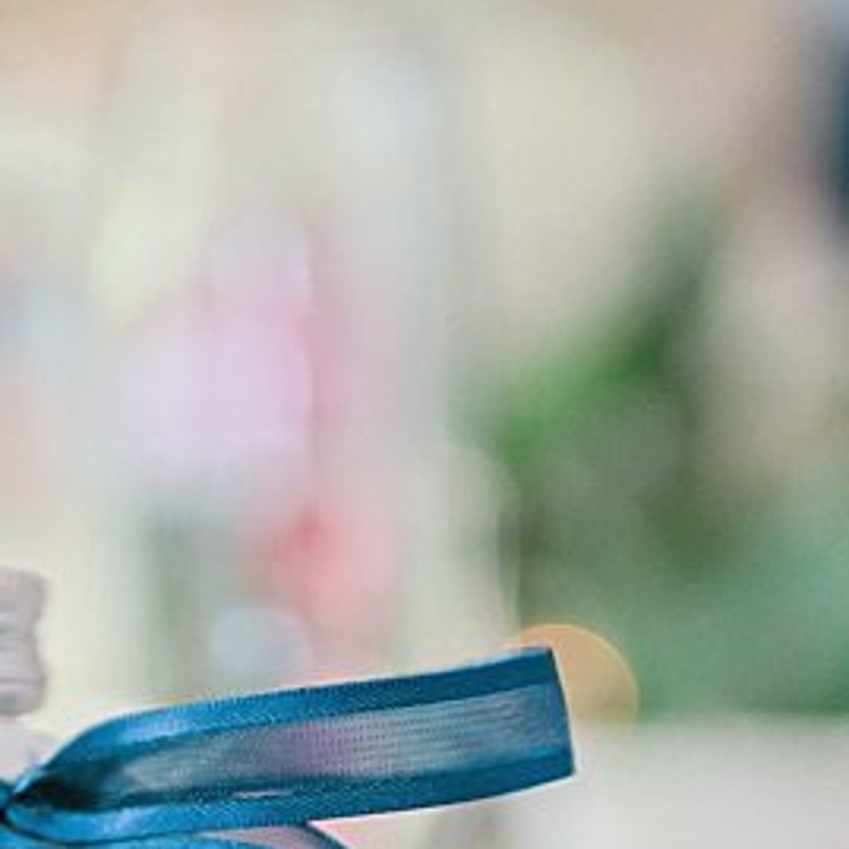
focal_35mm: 104
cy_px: 971
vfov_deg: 16.2
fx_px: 2886
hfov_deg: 16.6
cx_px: 136
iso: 800
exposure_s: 1/200
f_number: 1.8
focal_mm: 35
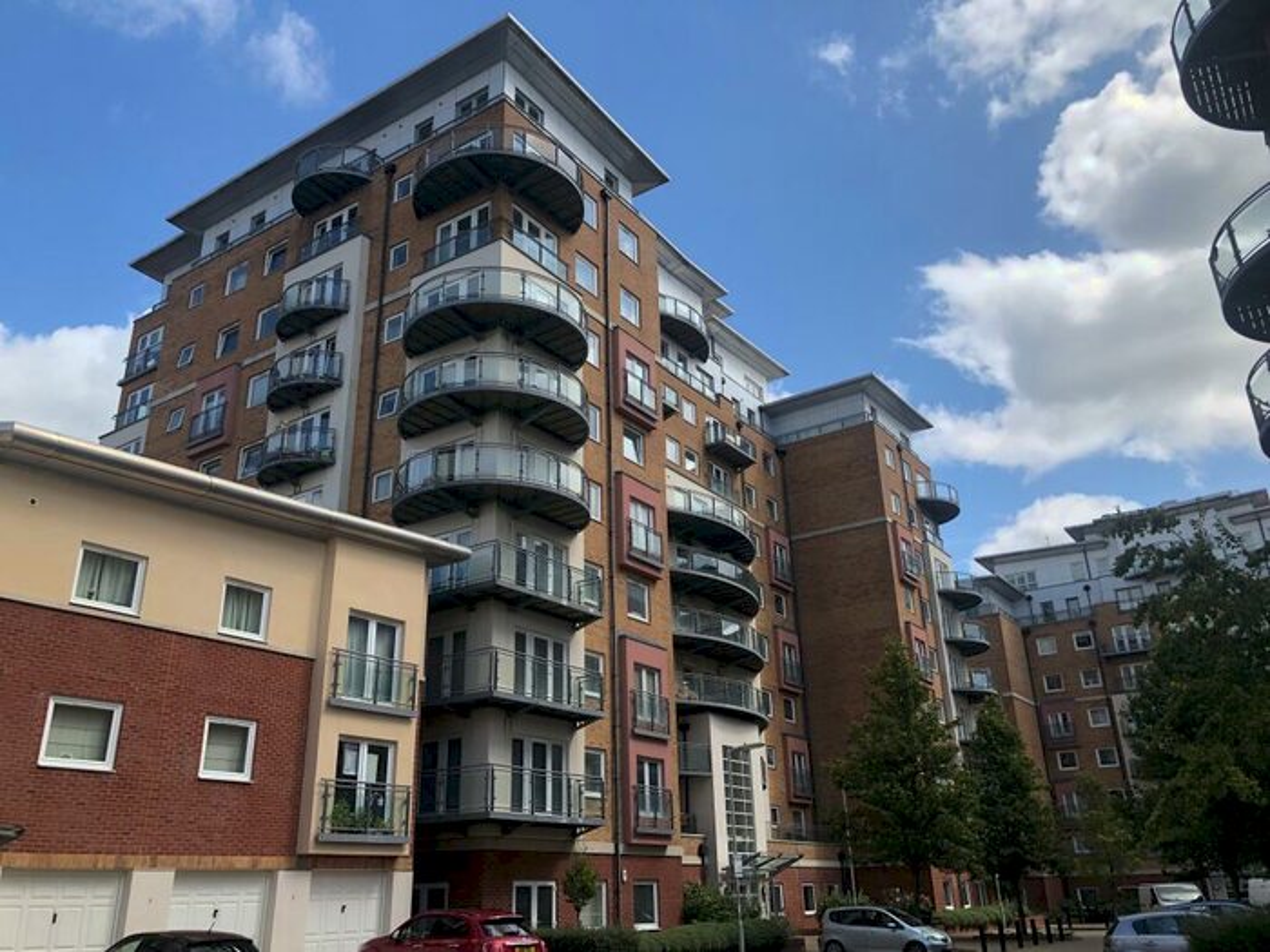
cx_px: 635
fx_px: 1027
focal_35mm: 28
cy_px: 476
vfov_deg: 49.7
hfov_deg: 63.4
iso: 20
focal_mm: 3.99
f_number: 1.8
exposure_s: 1/1600
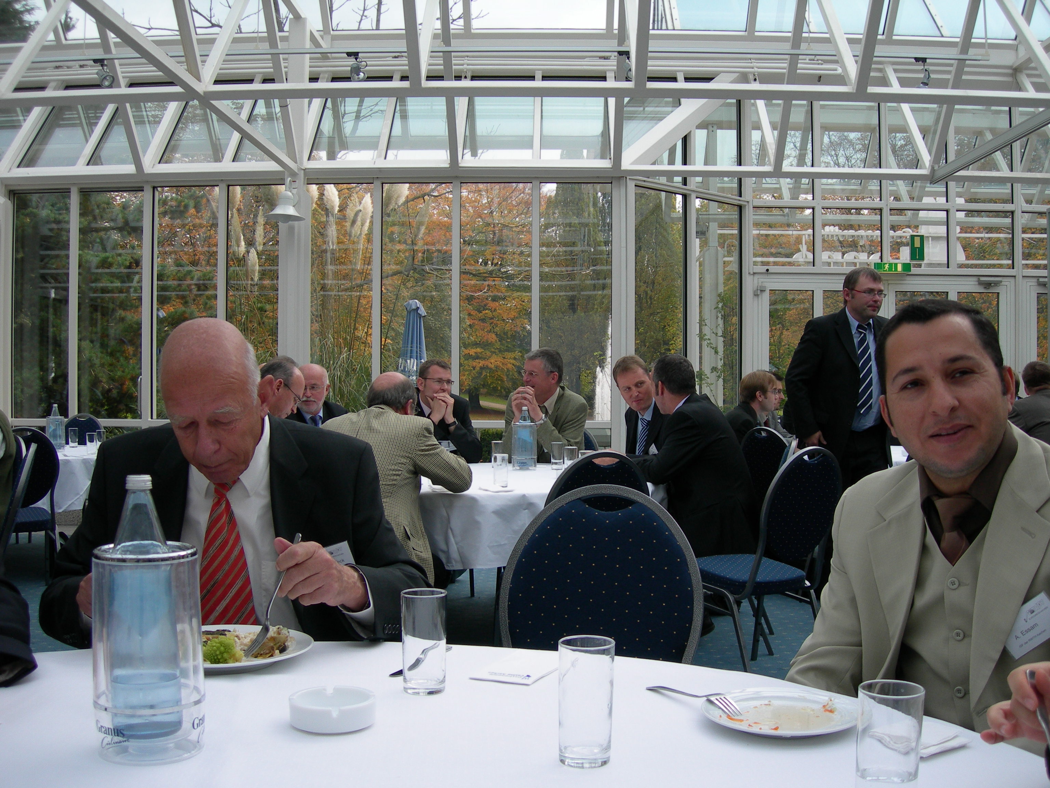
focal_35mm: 38
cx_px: 525
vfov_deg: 37.7
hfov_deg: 49.0
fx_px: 1153
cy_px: 394
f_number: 2.8
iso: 50
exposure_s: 1/144
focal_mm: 7.8
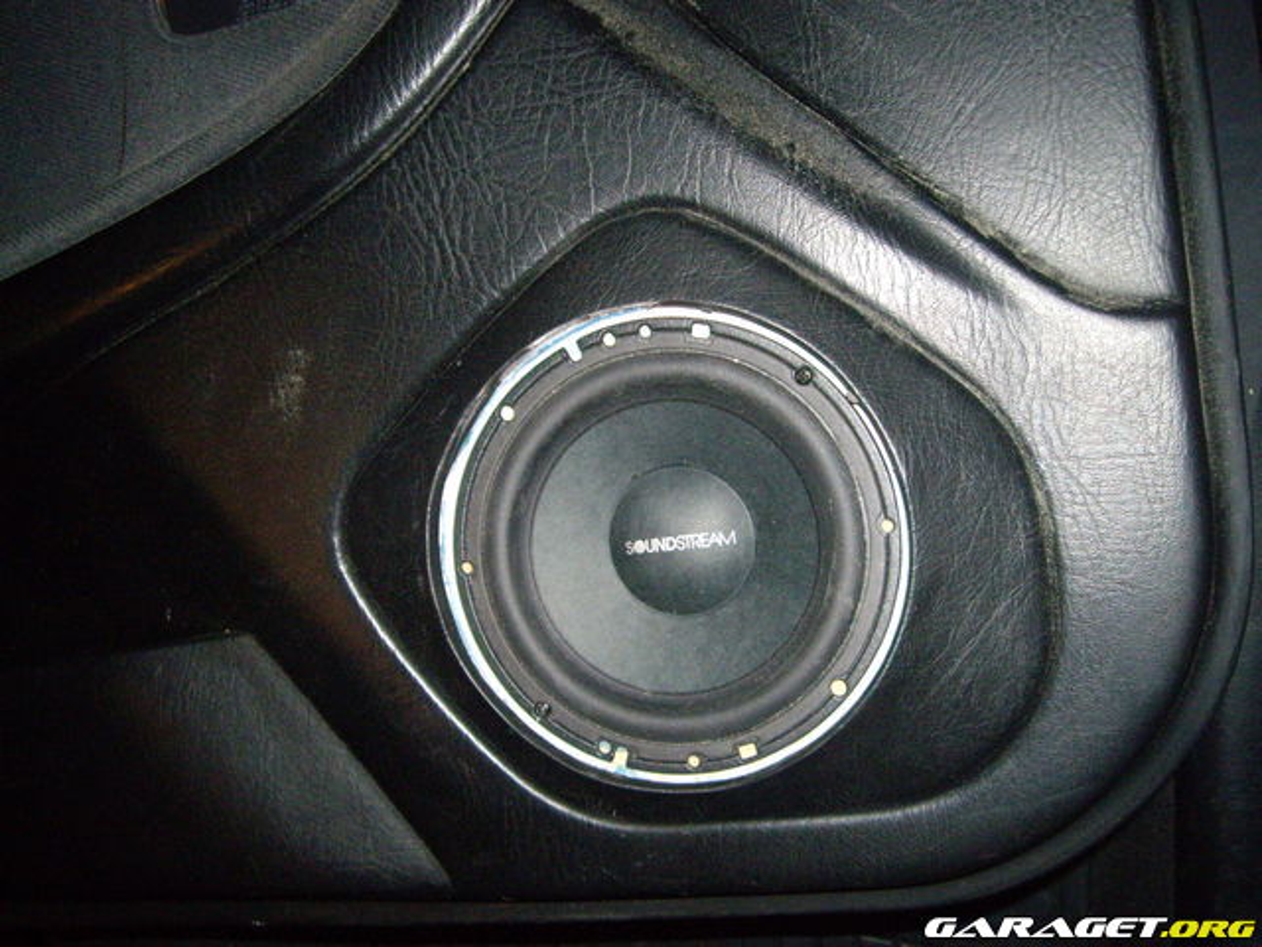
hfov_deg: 49.0
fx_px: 1385
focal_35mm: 38
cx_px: 631
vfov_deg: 37.7
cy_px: 474
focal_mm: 6.2
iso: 400
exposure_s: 1/40
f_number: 2.7
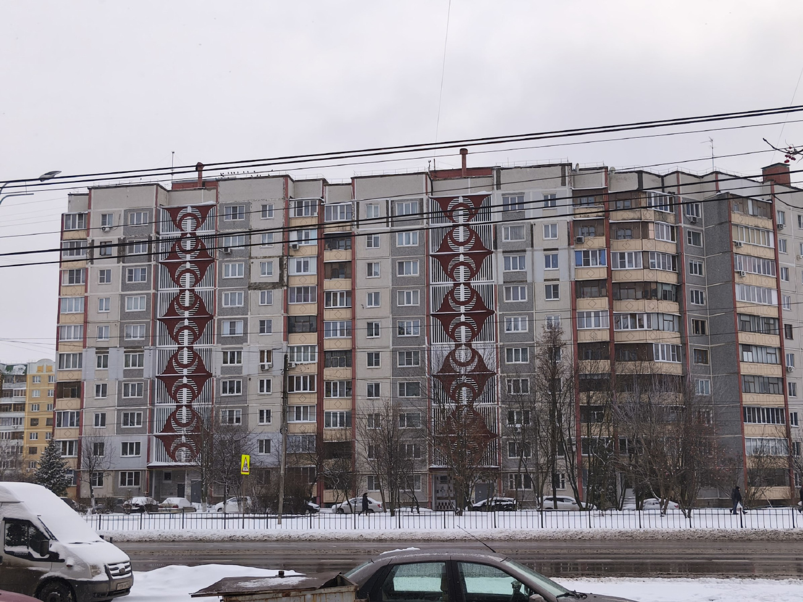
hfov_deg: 43.9
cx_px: 402
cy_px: 301
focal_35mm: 43
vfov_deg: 33.6
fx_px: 997
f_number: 1.7
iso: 80
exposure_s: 1/1856
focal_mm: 5.35
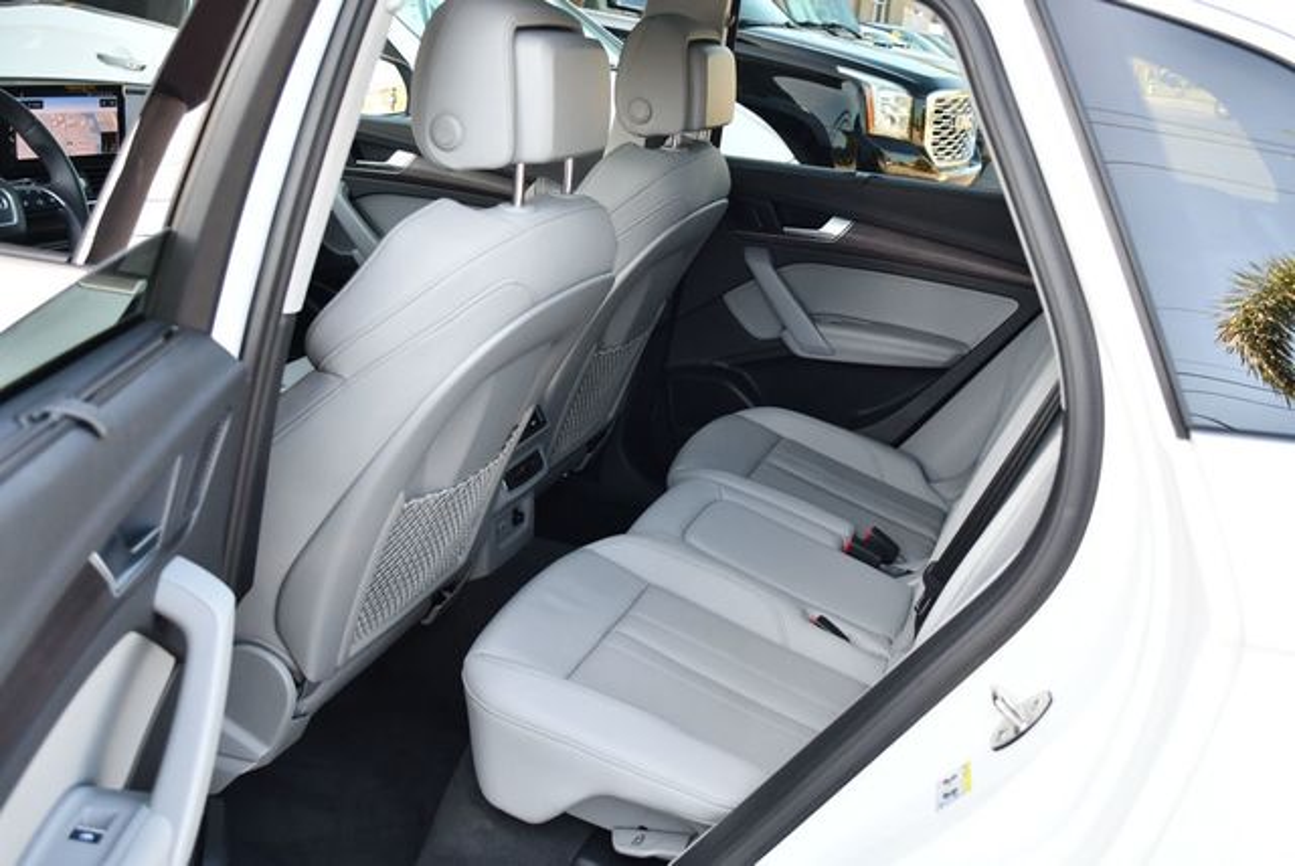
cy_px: 433
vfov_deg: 36.9
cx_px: 648
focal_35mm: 36
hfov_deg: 53.1
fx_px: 1296
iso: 500
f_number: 3.5
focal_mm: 18
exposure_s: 1/250
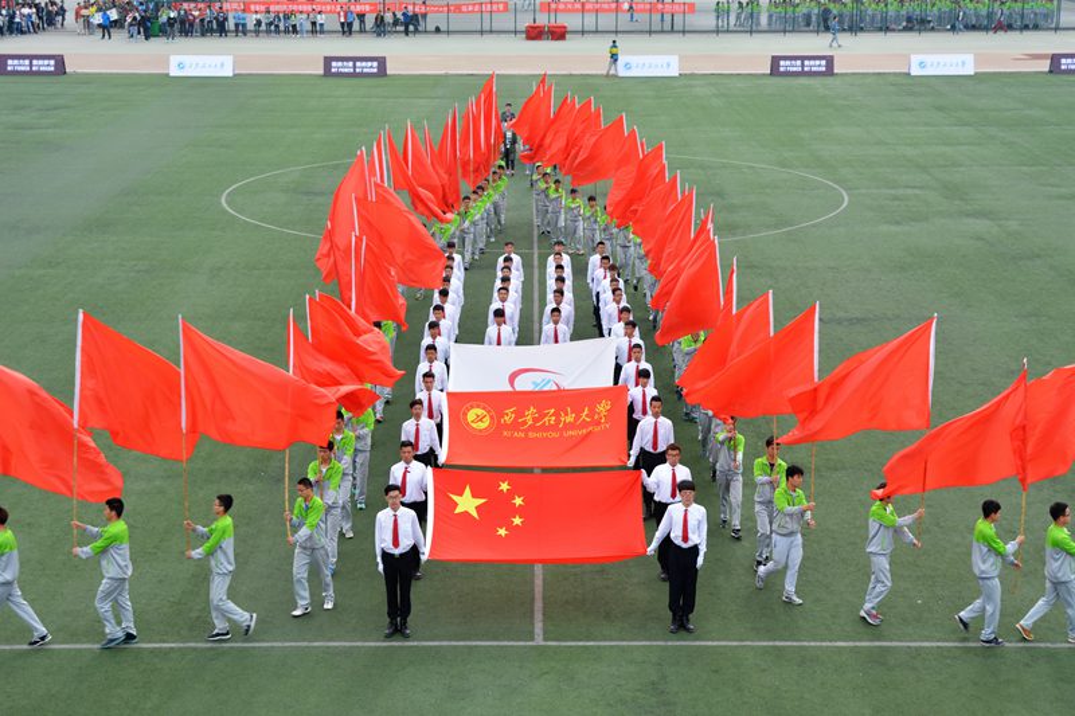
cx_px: 538
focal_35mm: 60
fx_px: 1791
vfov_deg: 22.6
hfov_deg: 33.4
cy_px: 358
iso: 100
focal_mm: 40
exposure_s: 1/100
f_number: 7.1
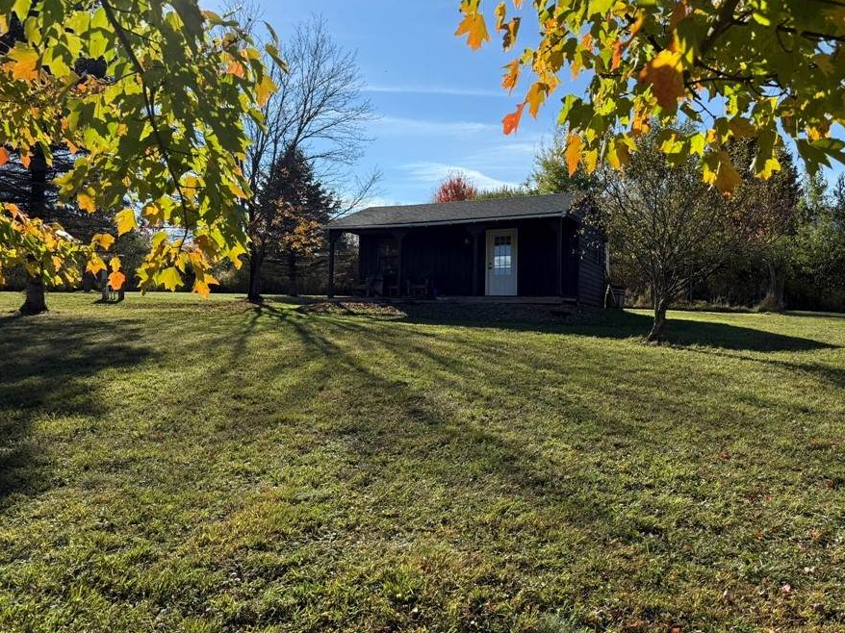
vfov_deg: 49.7
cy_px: 295
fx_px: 683
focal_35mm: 28
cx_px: 446
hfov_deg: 63.4
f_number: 1.78
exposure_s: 1/3953
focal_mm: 6.76
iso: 80
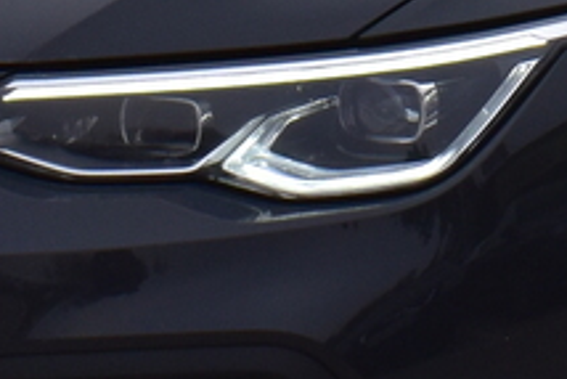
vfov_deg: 5.0
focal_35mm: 272
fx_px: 4287
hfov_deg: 7.6
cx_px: 474
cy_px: -437
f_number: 11
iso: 400
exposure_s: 1/500
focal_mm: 24
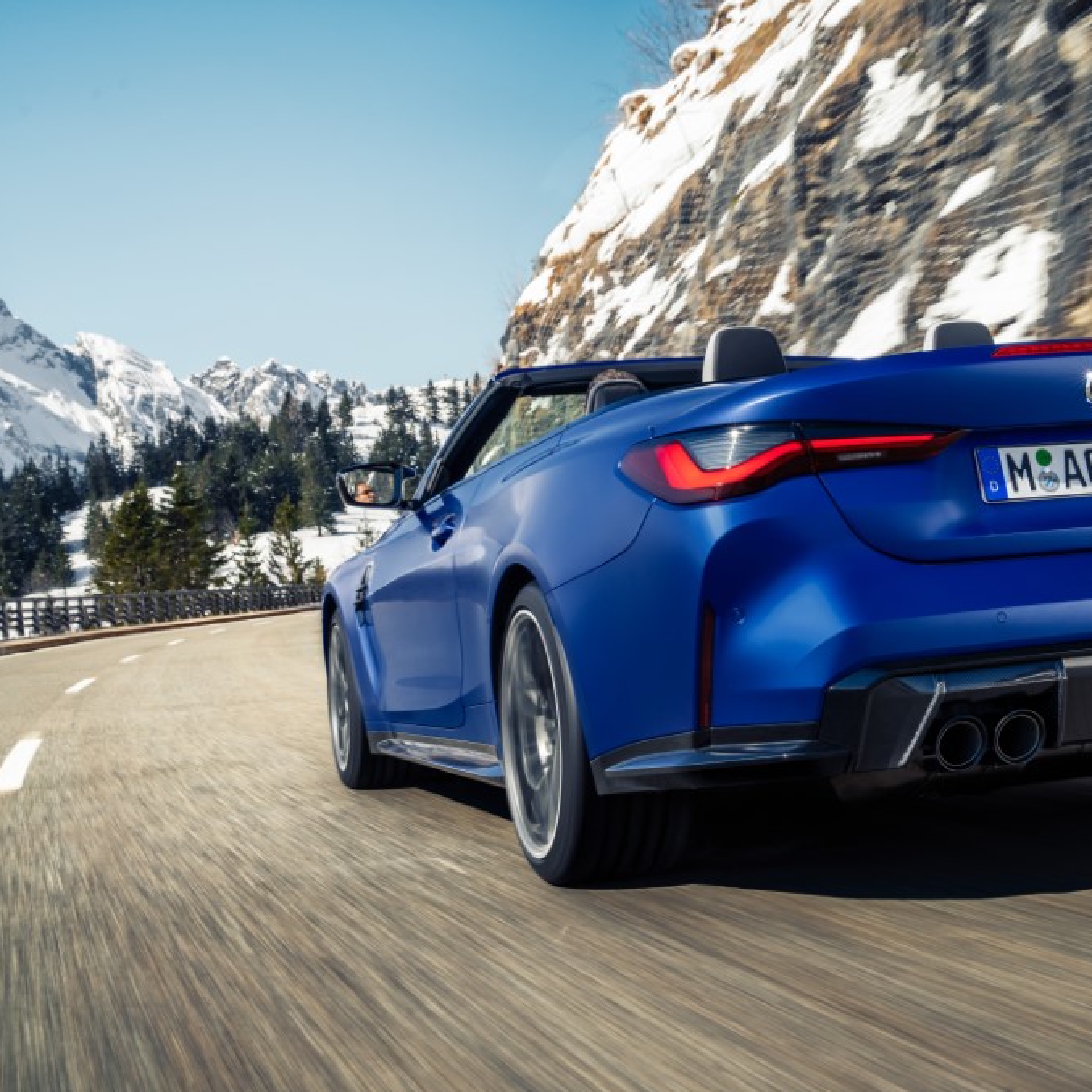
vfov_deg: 31.6
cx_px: 768
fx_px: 1927
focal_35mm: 54
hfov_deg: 31.3
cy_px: 548
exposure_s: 1/40
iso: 100
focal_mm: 42
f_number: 13
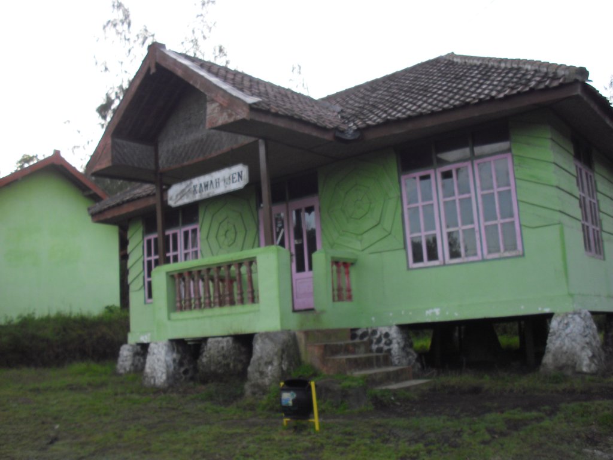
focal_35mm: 38
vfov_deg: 37.7
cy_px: 230
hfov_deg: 49.0
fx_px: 673
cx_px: 306
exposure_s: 1/160
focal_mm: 6.2
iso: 100
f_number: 2.8
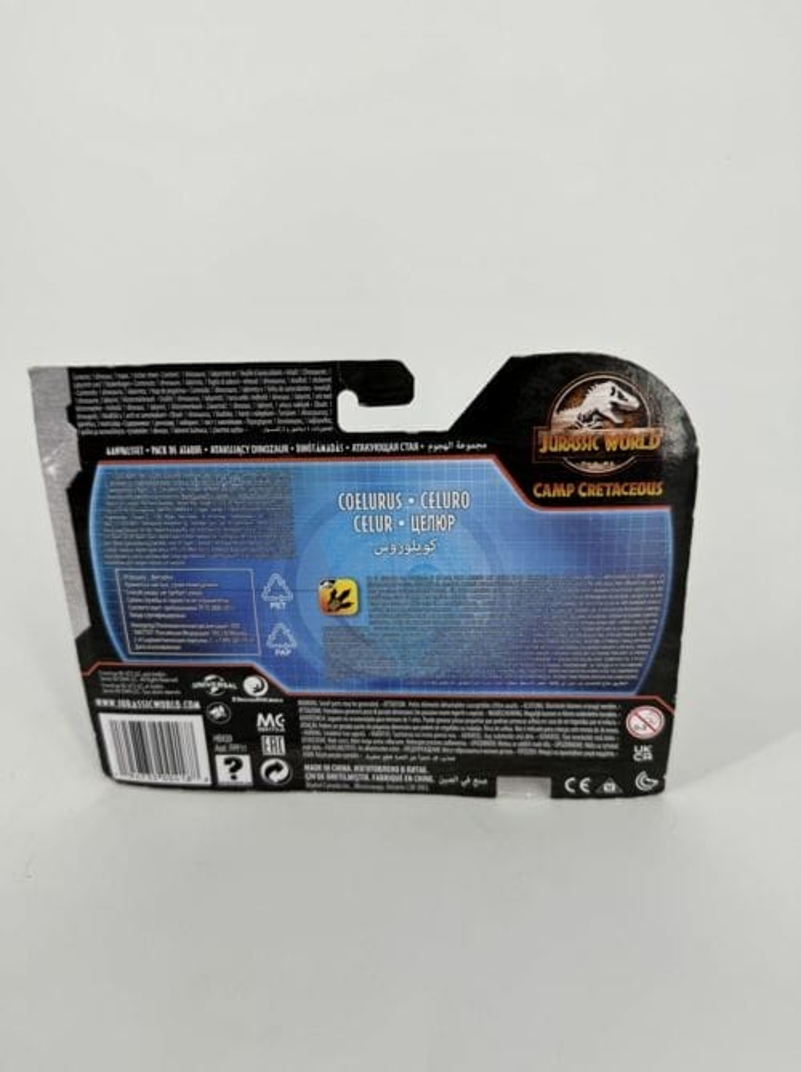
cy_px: 536
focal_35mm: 24
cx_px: 400
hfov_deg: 56.7
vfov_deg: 71.7
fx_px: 742
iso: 80
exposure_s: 1/1366
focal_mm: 6.76
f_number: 1.78
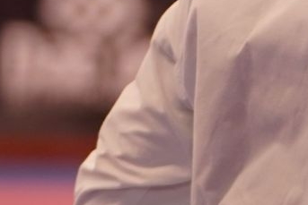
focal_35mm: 997
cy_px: 37
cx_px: 779
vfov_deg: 1.4
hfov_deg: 2.1
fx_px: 8533
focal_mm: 127
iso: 640
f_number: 2.8
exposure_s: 1/400
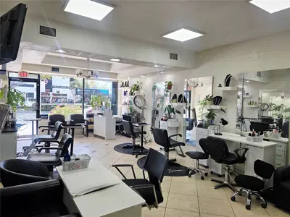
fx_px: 193
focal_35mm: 23
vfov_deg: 58.9
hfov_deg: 73.9
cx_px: 145
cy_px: 108
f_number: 1.7
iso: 12
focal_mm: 6.3
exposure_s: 1/120
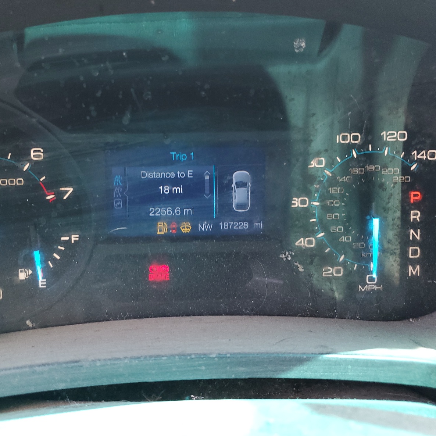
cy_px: 219
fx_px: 442
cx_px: 182
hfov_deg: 52.3
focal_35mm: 31
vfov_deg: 52.5
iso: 95
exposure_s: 1/120
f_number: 1.5
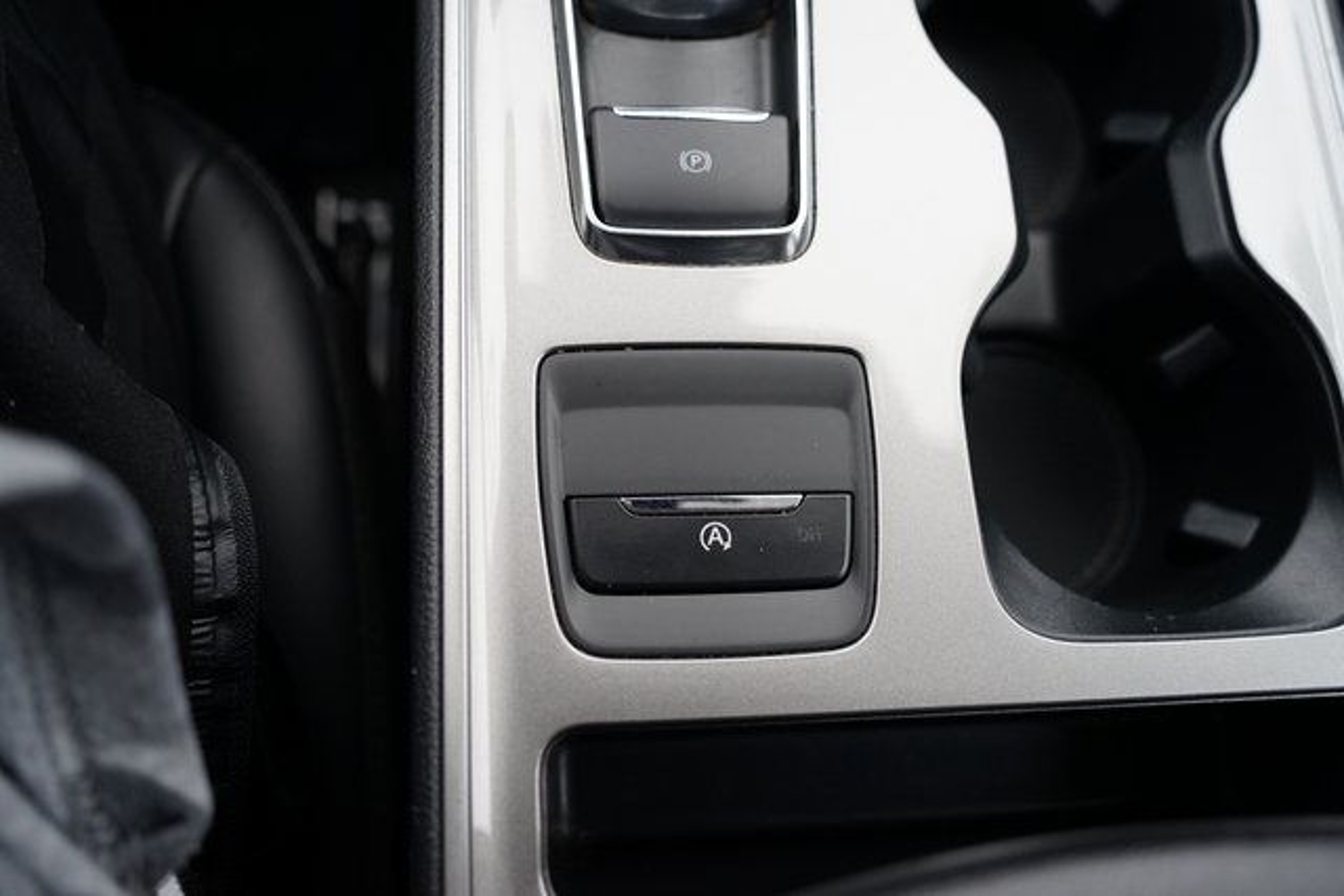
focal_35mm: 30
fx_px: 1120
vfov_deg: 43.6
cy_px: 448
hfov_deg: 61.9
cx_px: 672
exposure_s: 1/60
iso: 640
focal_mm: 30
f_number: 4
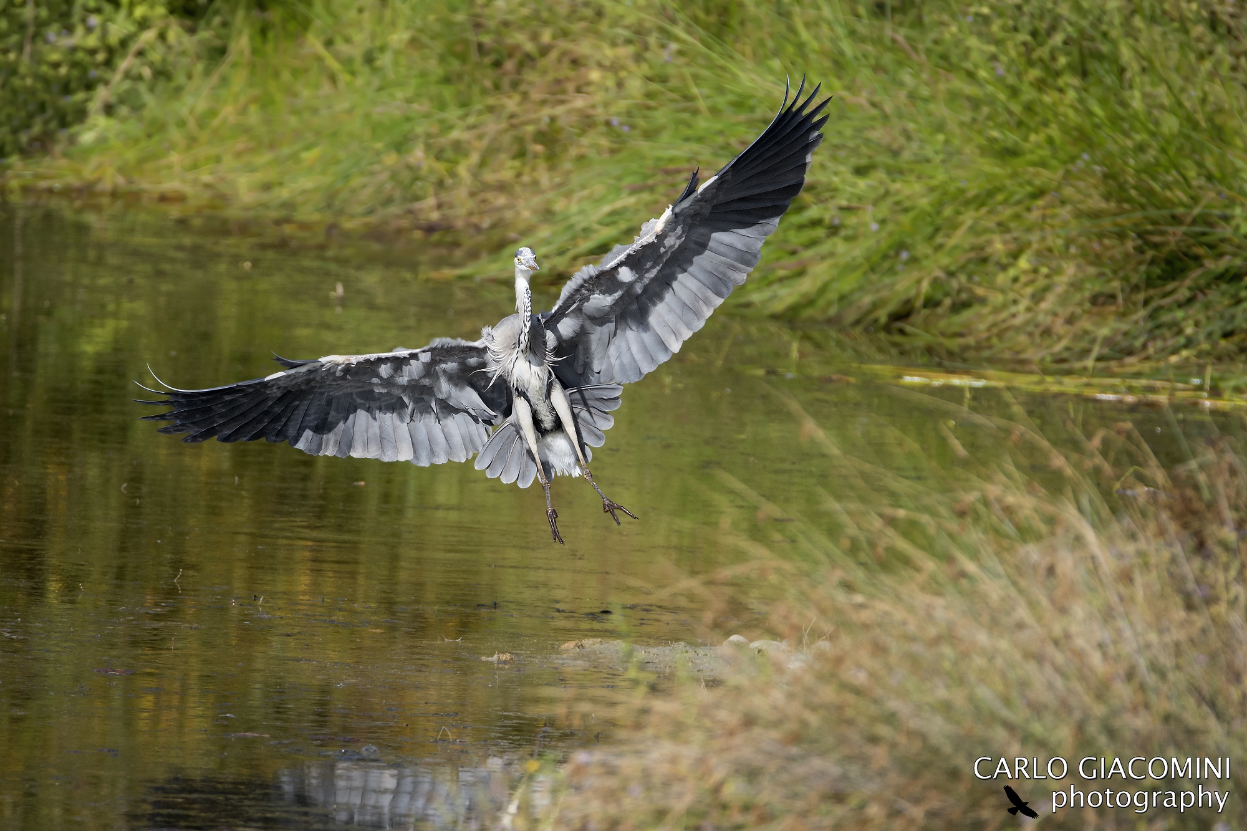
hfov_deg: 2.3
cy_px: 416
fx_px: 31170
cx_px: 624
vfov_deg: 1.5
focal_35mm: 900
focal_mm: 600
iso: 1100
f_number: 8
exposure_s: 1/2000
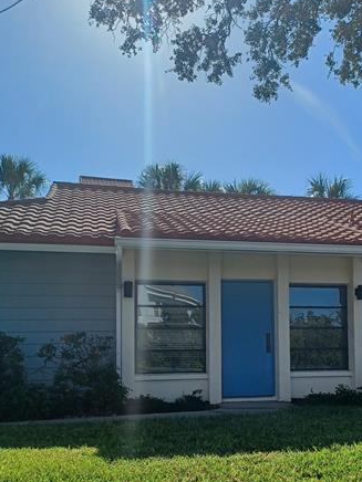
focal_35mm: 44
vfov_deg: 42.4
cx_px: 277
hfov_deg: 32.2
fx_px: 614
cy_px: 321
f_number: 1.8
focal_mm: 4.6
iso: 32
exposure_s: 1/513
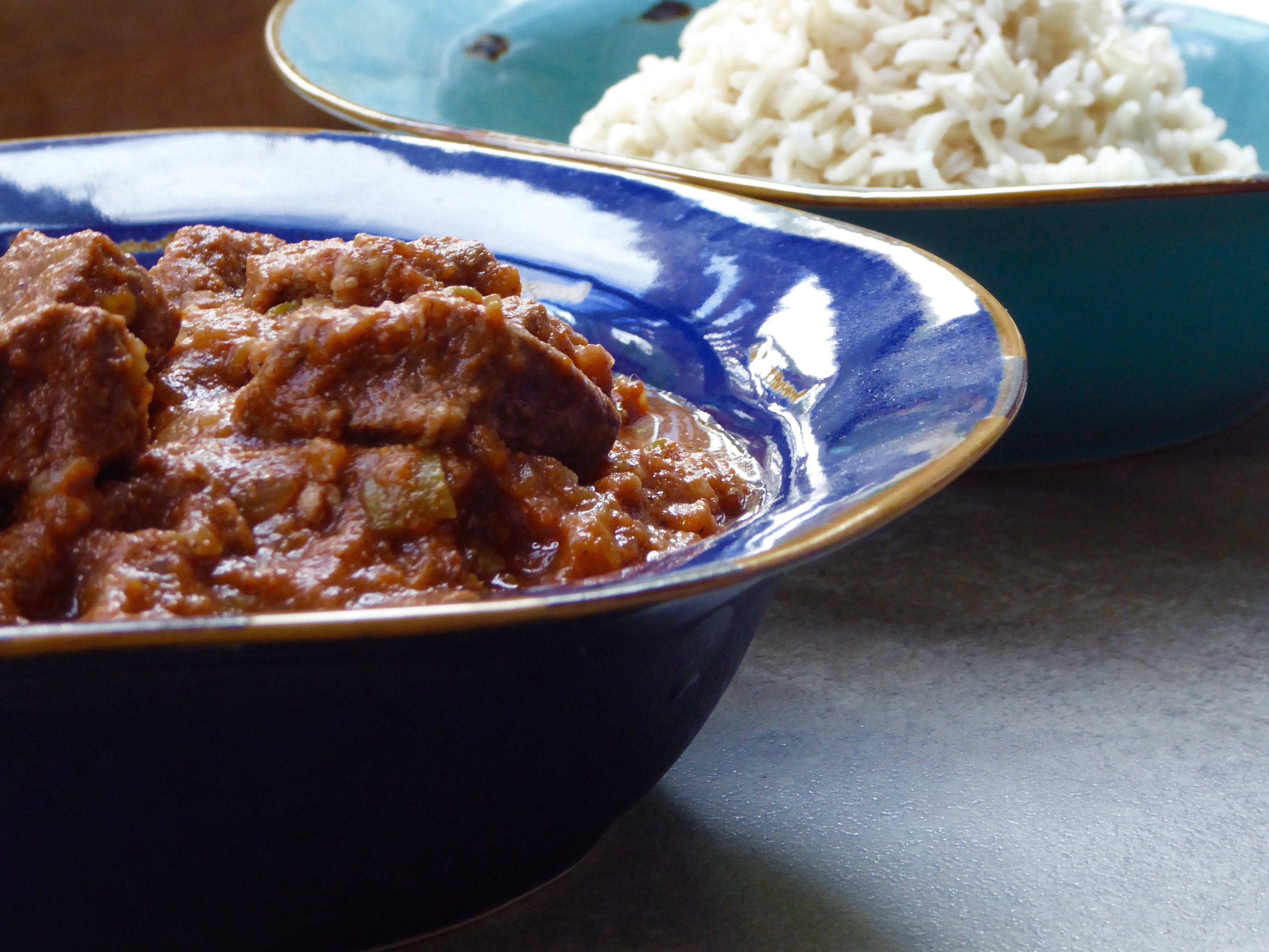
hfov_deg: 18.5
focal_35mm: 106
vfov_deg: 14.0
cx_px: 634
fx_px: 3886
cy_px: 476
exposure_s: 1/20
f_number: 5.1
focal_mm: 19
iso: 400
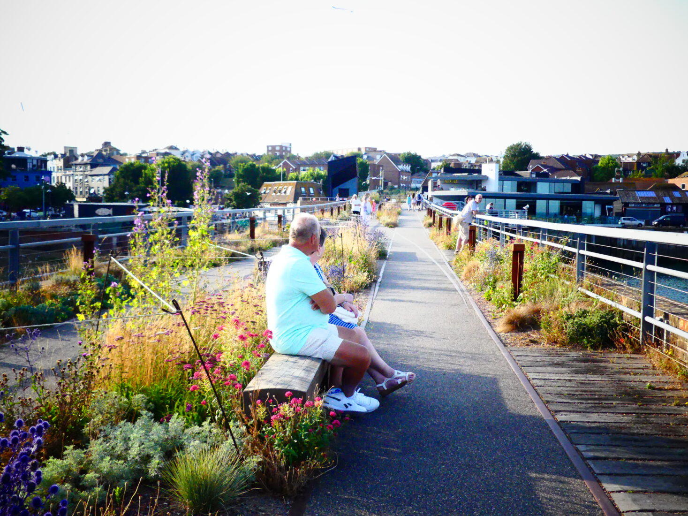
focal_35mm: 38
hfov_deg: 49.0
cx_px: 344
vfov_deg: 37.7
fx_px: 755
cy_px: 258
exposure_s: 1/3200
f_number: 2.8
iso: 800
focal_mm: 6.8
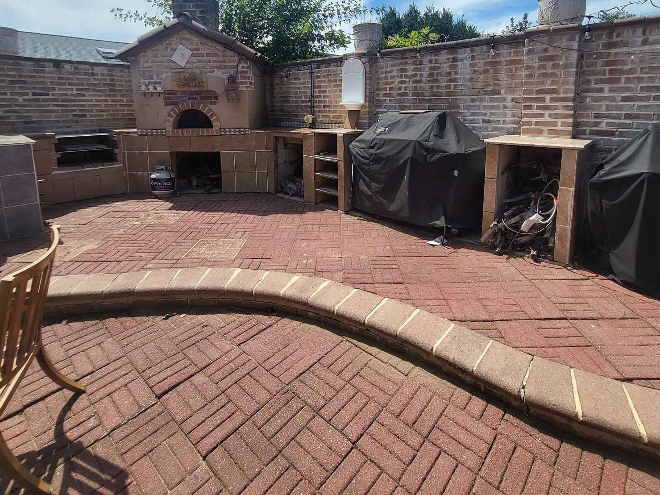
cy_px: 158
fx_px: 343
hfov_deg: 87.7
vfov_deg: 69.2
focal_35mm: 18
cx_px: 347
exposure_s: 1/1255
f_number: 2.2
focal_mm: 1.74
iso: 32
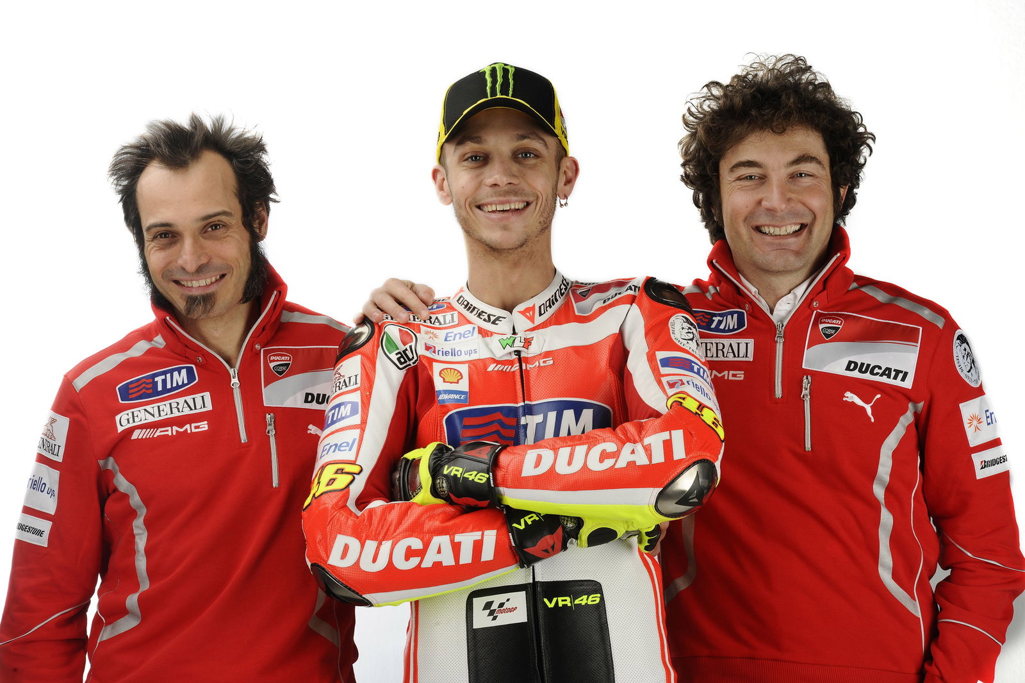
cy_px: 342
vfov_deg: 12.2
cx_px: 512
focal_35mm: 112
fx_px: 3188
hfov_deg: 18.3
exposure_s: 1/125
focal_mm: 112
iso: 100
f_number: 13
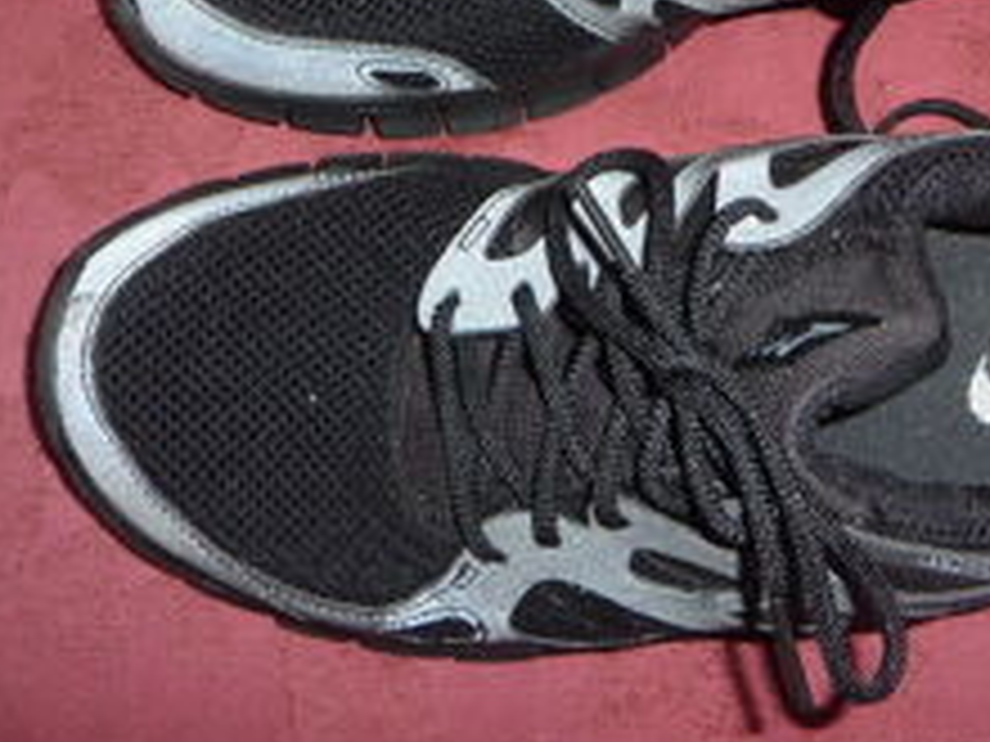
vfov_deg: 23.2
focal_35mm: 61
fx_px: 1745
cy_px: 27
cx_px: 742
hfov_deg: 31.1
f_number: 3.3
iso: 100
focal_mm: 4.7
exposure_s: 1/30
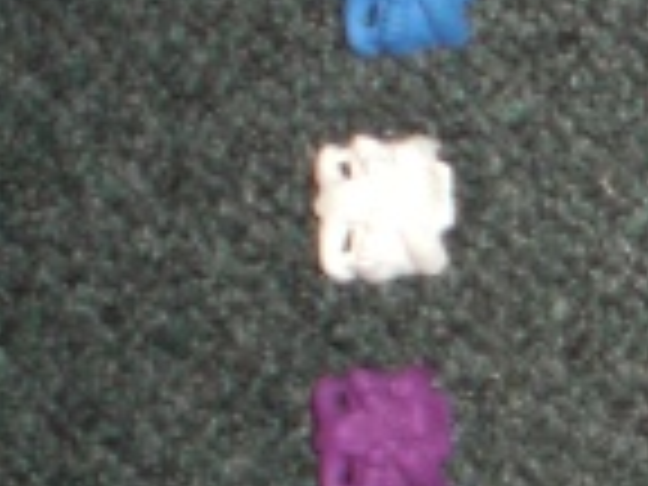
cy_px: 738
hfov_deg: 10.4
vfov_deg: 8.6
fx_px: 3164
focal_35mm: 169
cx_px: 1426
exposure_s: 1/60
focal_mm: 6.3
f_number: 3.1
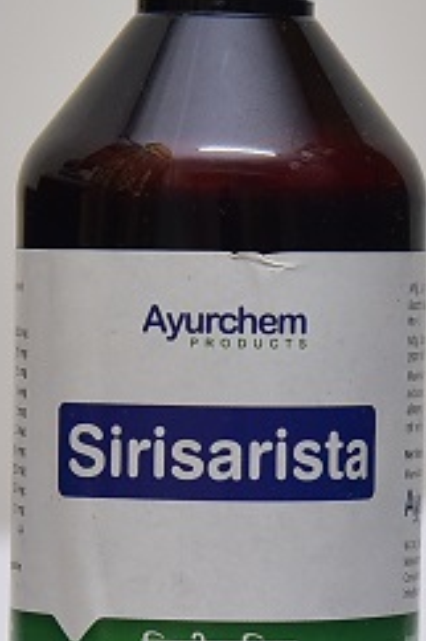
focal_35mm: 163
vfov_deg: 12.6
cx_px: 214
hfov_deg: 8.4
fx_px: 2897
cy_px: 474
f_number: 4.5
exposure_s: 1/125
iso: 1600
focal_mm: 75
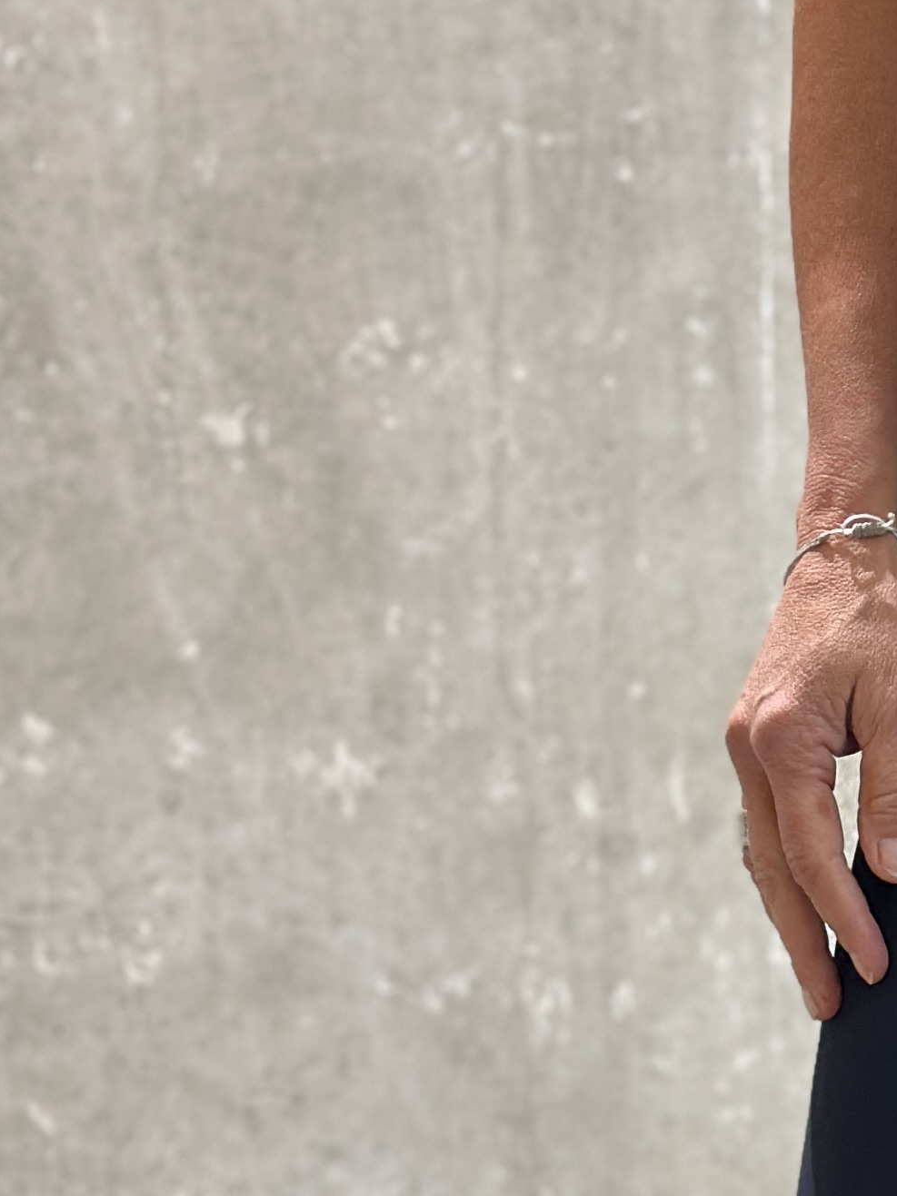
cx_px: 1081
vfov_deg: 13.1
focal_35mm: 147
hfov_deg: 9.9
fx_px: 5081
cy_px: 1473
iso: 160
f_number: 1.78
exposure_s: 1/100
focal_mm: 6.86
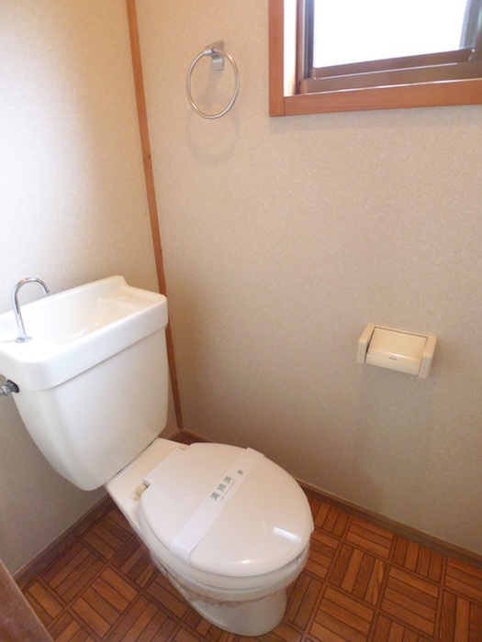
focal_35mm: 18
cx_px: 241
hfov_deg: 71.6
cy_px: 321
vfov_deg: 87.8
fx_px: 334
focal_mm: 3.9
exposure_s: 1/60
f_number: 2
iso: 640
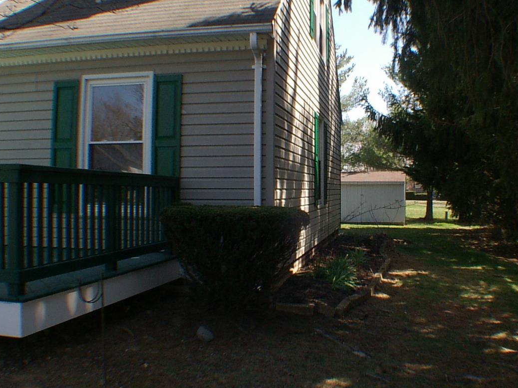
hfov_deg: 33.6
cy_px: 139
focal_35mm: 57
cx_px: 320
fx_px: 853
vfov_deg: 25.6
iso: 100
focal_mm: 5.8
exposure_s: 1/125
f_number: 5.6
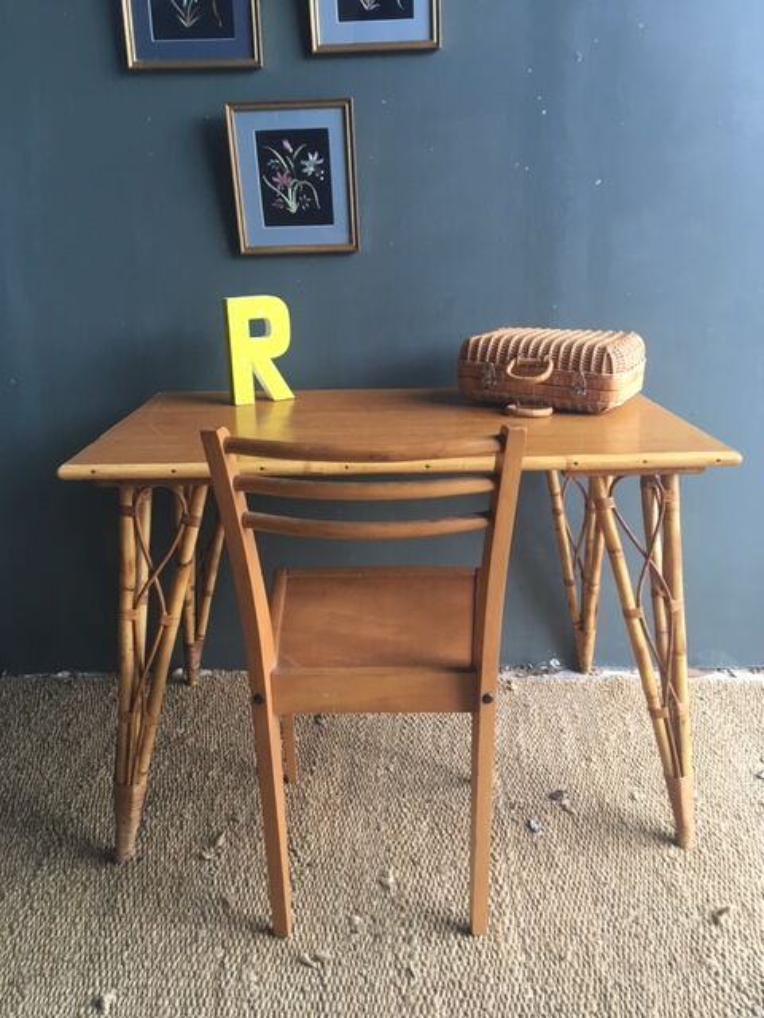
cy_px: 509
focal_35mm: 29
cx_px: 382
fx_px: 853
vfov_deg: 61.7
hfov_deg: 48.2
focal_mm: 4.15
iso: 80
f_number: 2.2
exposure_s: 1/33
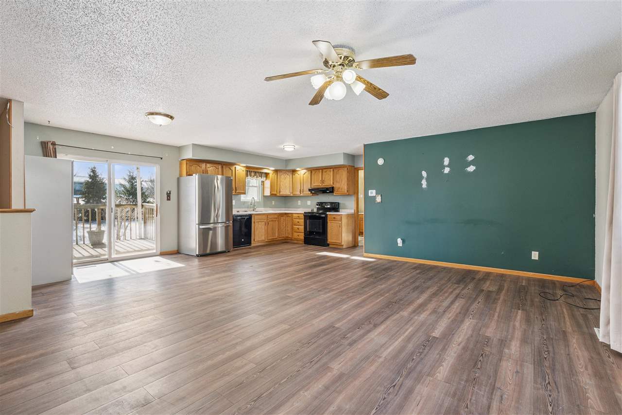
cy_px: 208
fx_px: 276
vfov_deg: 73.7
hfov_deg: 96.7
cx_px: 311
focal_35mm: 16
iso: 400
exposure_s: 1/13
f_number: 9
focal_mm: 16
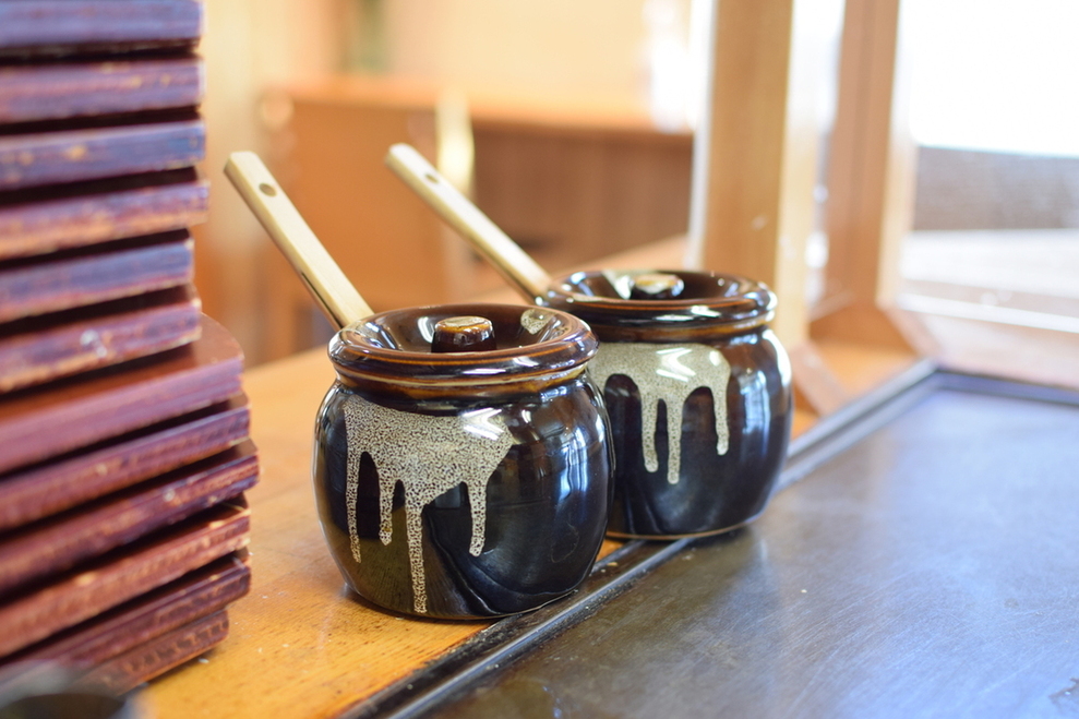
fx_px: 1573
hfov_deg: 37.9
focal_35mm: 52
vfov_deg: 25.7
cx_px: 540
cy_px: 360
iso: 320
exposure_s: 1/30
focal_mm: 35
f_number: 2.8
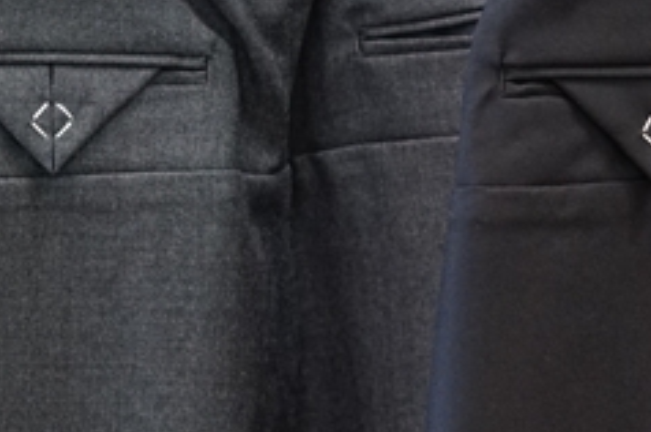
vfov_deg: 7.4
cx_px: 763
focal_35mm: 185
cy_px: 119
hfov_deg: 10.9
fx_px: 3341
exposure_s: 1/60
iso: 1000
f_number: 4
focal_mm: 55
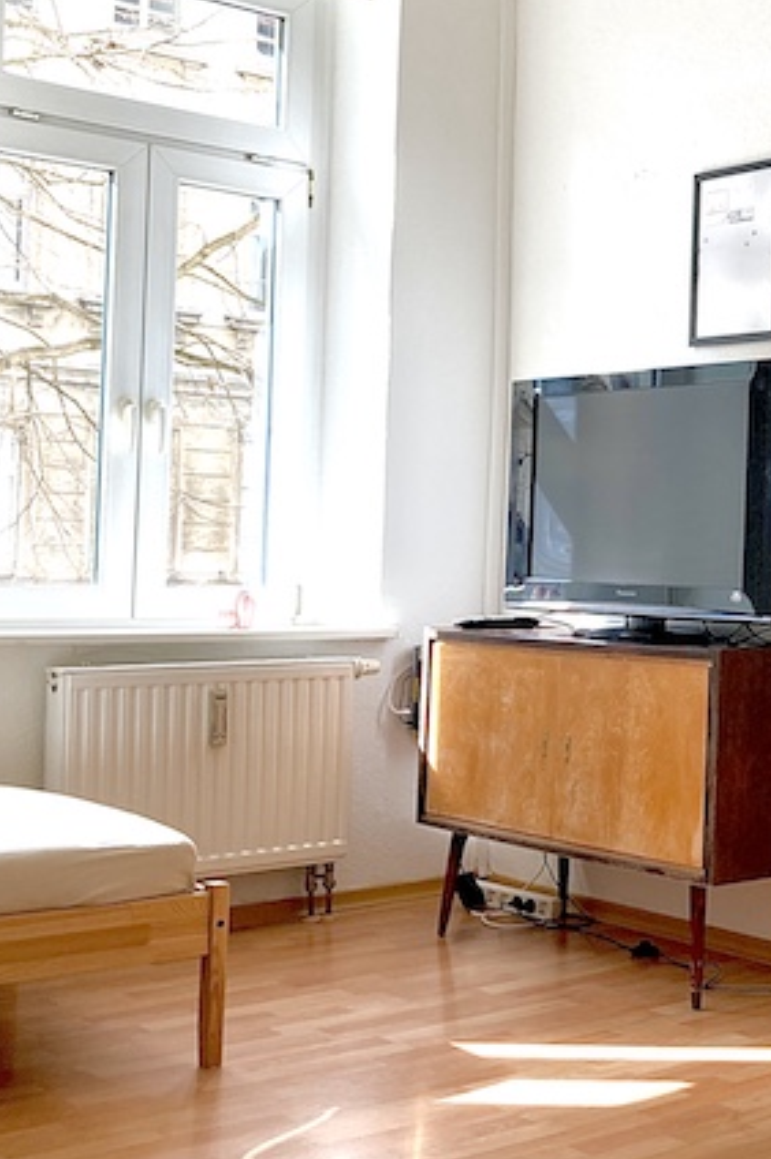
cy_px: 497
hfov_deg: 23.1
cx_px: 850
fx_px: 1770
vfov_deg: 36.2
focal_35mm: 55
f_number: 1.8
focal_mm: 3.99
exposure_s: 1/147
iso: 20
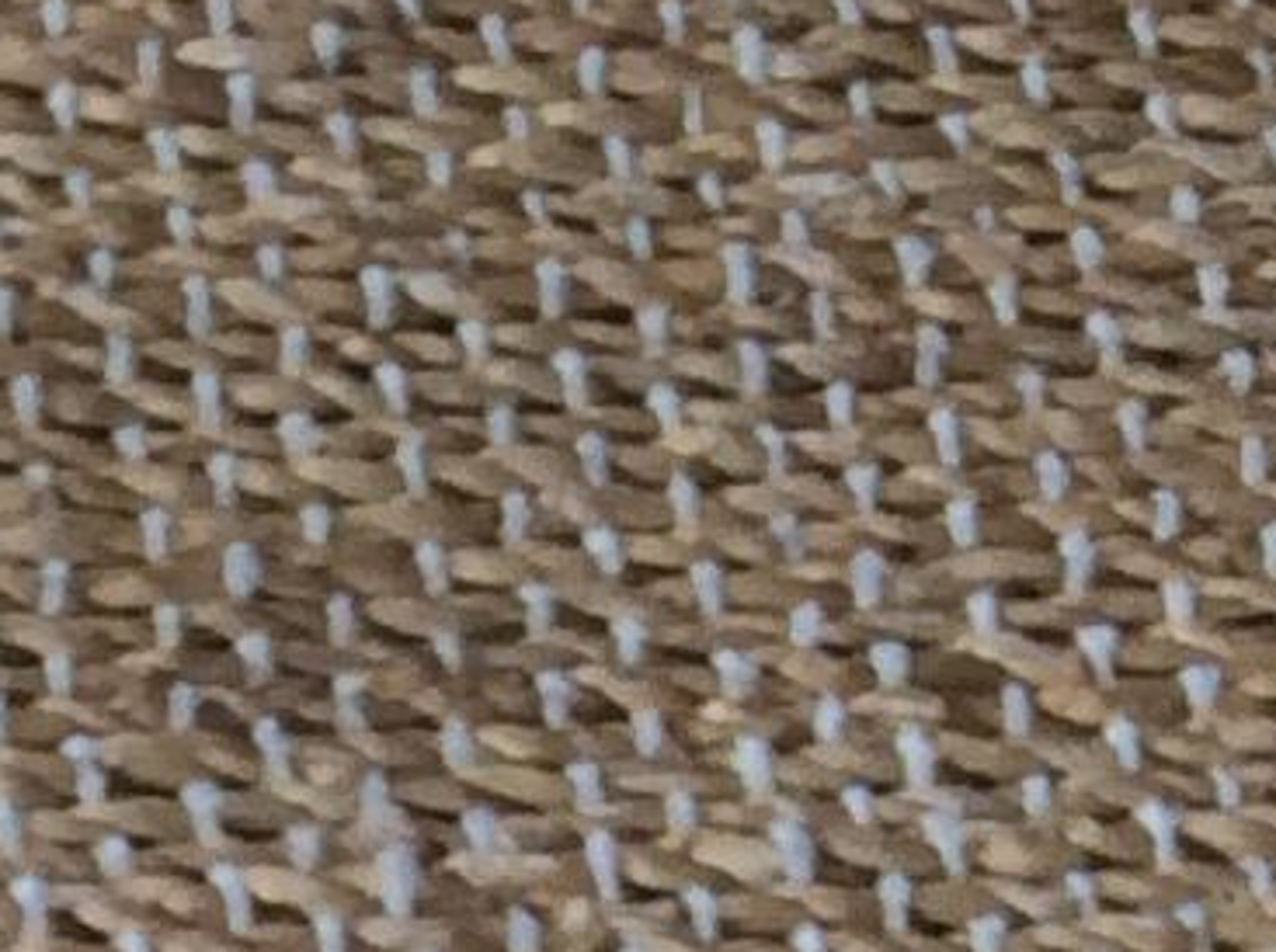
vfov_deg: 6.0
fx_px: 8317
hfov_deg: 8.5
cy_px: 2905
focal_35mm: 226
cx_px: -841
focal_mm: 3.3
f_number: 2.4
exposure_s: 1/25
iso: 40
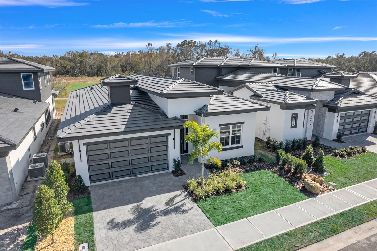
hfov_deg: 78.6
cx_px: 188
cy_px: 126
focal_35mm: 22
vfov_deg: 57.2
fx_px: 230
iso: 100
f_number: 2.8
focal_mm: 8.38
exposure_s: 1/350
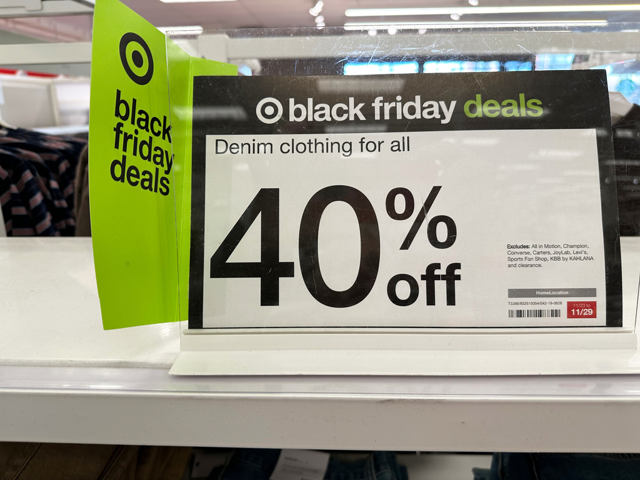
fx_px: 444
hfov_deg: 71.6
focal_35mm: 24
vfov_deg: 56.8
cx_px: 320
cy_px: 240
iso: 80
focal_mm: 6.86
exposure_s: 1/120
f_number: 1.8
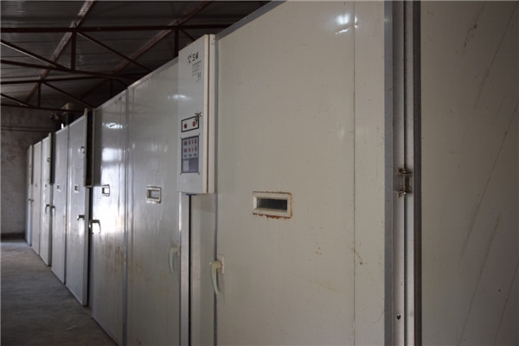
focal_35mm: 36
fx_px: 519
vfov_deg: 36.9
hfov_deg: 53.1
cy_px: 173
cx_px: 260
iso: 400
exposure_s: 1/60
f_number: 4
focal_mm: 24
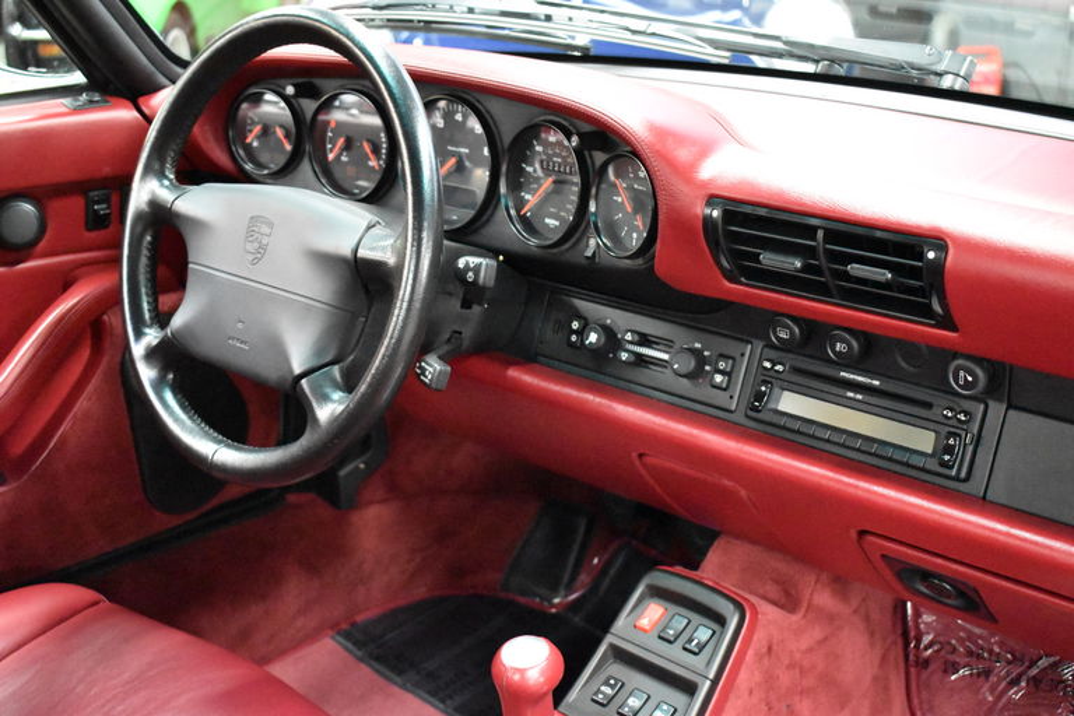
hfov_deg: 41.1
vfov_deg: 28.1
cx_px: 537
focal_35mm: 48
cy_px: 358
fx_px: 1432
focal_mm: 32
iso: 11400
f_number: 4.5
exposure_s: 1/50
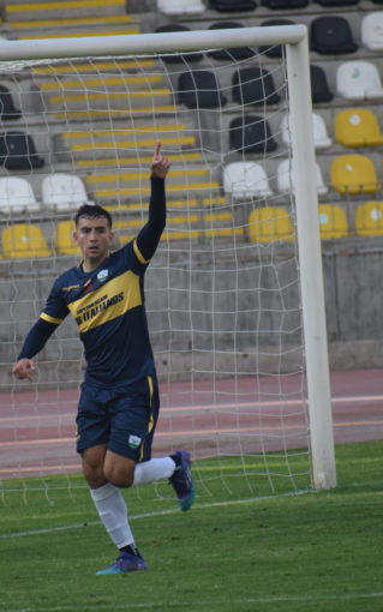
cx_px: 106
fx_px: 11534
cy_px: 306
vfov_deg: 3.0
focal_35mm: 691
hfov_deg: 1.9
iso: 800
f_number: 6.3
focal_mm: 300
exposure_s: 1/1000
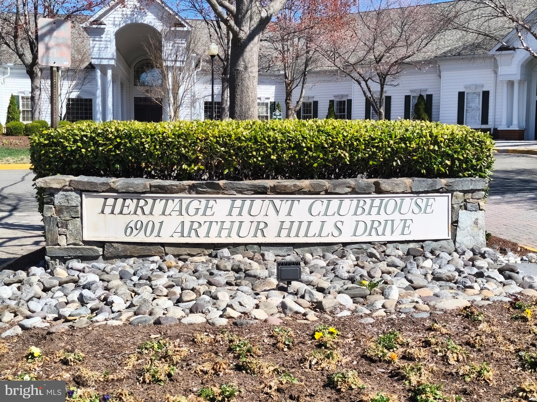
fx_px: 714
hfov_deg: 41.2
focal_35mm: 46
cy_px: 201
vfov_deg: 31.5
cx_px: 268
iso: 50
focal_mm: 6.18
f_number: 1.65
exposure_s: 1/1047
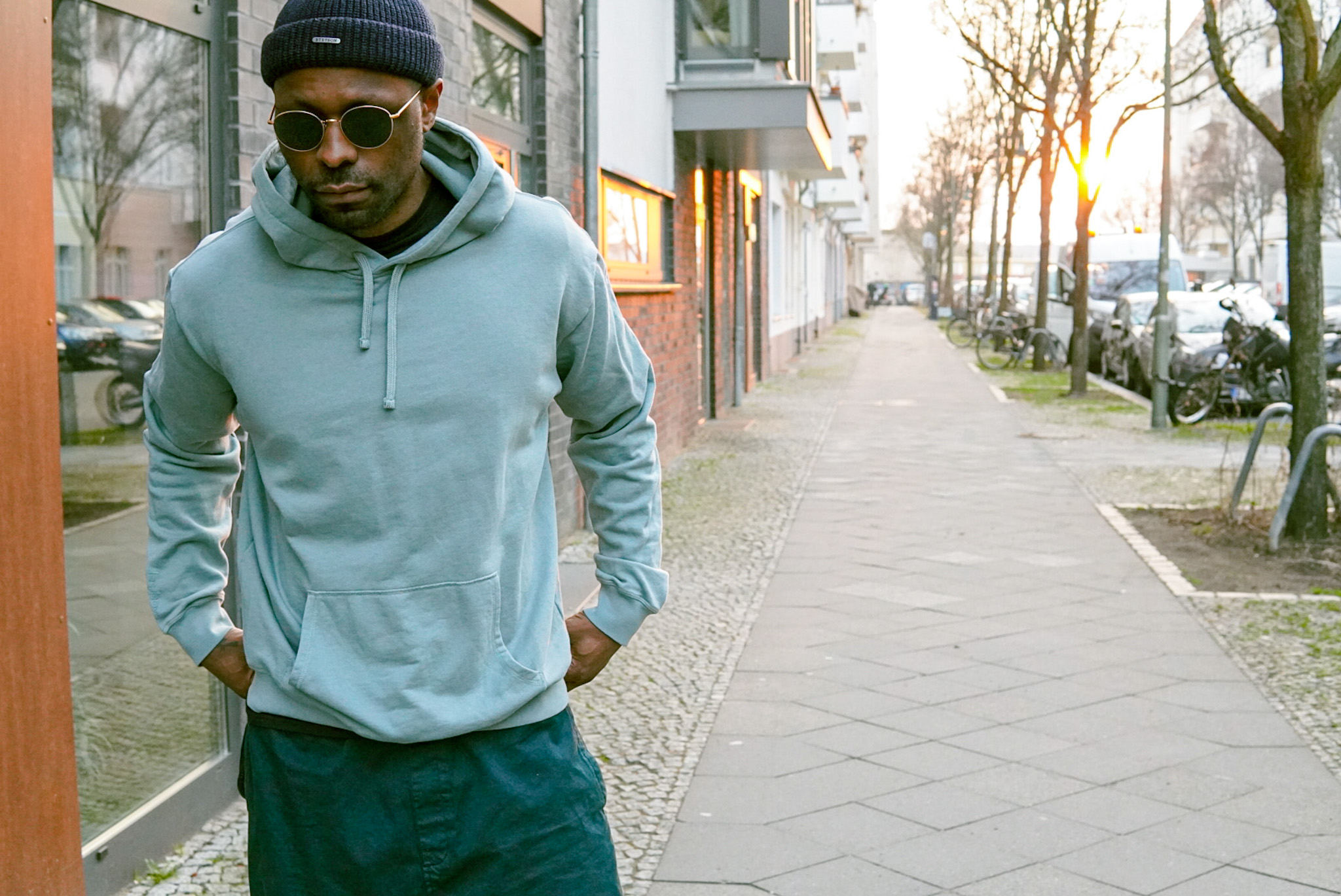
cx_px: 670
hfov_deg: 43.6
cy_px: 448
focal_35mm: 45
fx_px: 1678
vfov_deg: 29.9
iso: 4000
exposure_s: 1/250
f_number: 5.6
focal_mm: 30
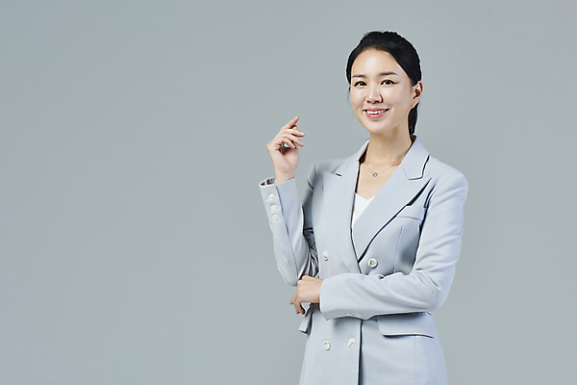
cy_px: 192
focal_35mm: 120
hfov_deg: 17.1
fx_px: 1923
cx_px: 288
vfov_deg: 11.4
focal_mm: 120
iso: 100
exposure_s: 1/125
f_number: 14
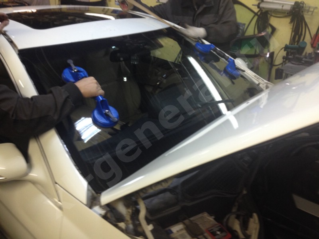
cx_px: 160
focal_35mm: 35
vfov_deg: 40.7
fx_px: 323
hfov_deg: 52.6
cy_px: 120
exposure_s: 1/20
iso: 125
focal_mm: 4.28
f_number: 2.4
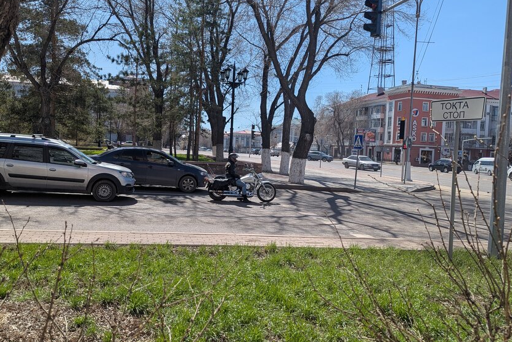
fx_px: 455
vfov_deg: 41.1
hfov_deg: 58.6
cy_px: 161
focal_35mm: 32
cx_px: 228
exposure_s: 1/2358
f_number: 1.85
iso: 46
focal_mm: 6.81
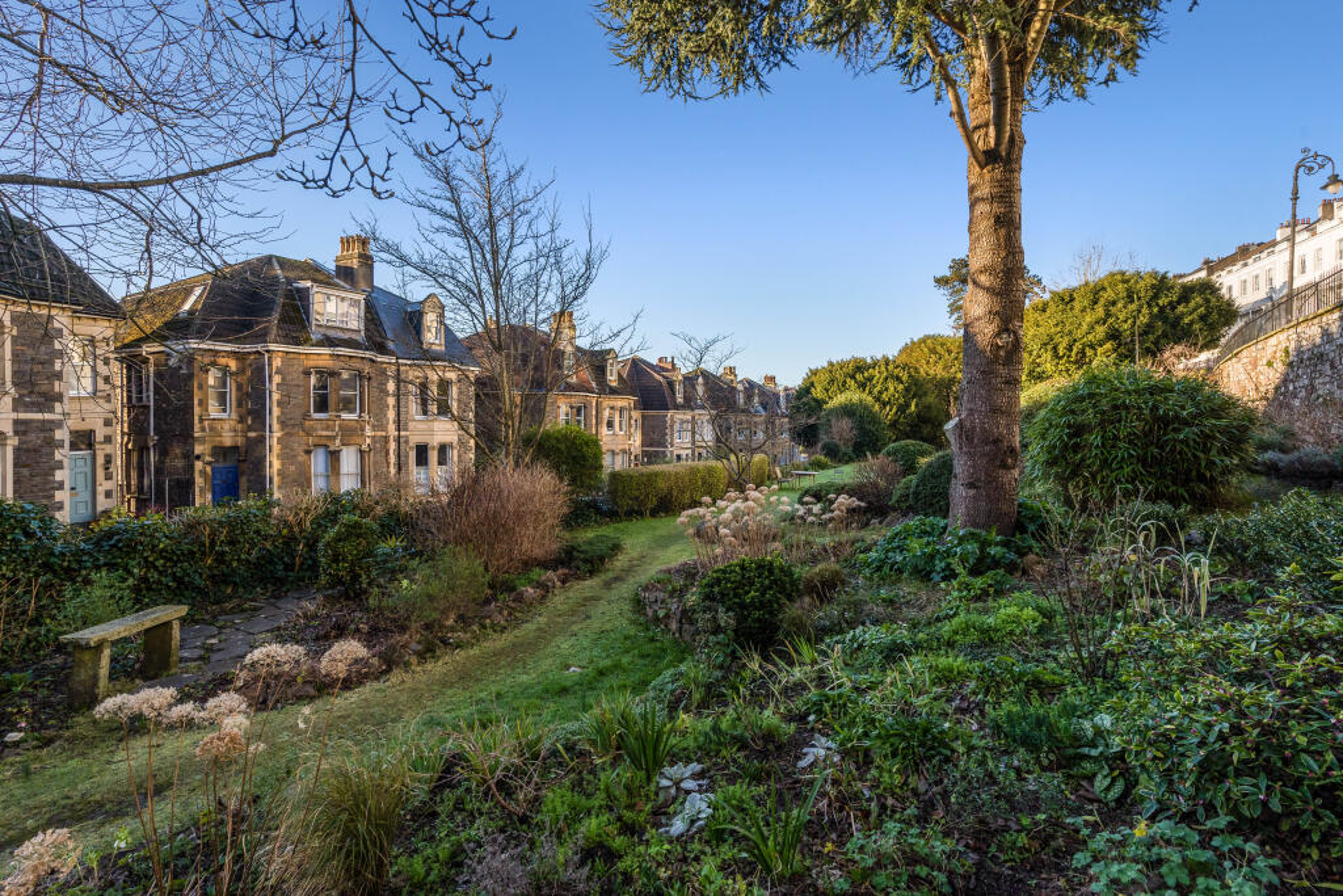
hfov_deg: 96.7
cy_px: 448
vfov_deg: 73.8
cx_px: 672
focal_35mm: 16
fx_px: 597
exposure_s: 1/250
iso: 500
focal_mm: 16
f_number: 10
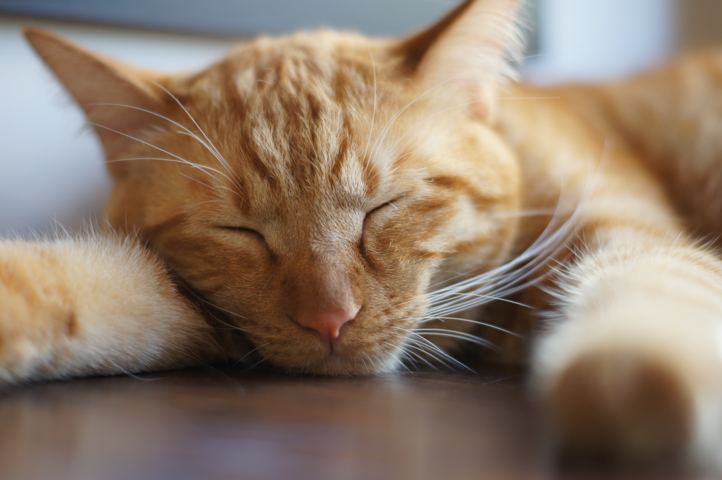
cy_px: 240
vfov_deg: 18.1
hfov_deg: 27.0
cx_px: 361
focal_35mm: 75
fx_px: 1503
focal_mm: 50
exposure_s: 1/80
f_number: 2
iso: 160
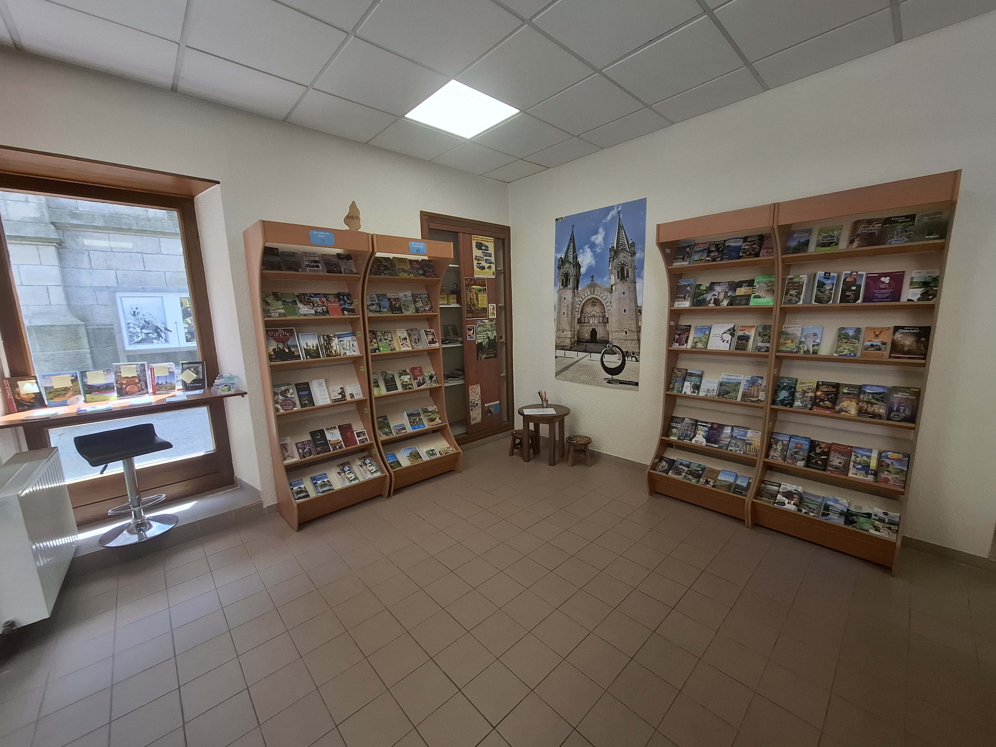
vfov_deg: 89.9
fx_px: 374
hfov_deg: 106.2
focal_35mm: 13
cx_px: 498
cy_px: 374
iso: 50
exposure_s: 1/100
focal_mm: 1.74
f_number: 2.2
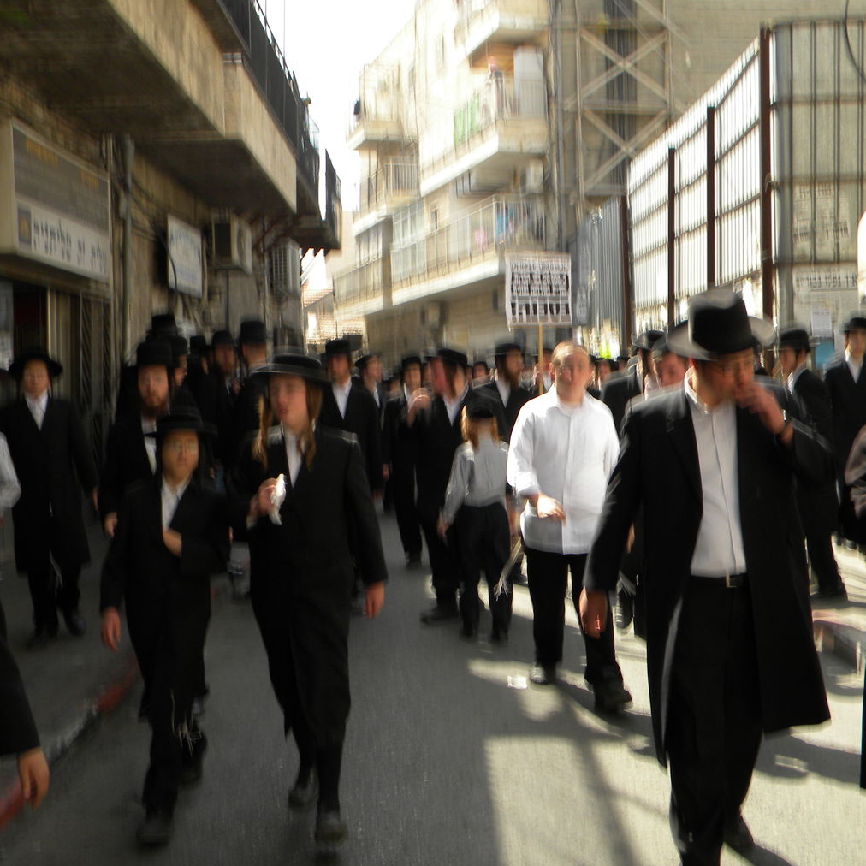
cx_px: 441
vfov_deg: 38.3
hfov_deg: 38.3
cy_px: 427
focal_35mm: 44
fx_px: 1245
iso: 80
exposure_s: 1/282
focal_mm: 6.4
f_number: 3.7
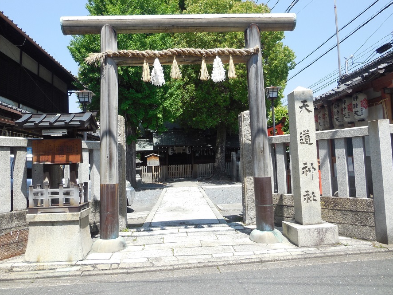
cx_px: 191
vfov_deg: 53.1
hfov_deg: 67.3
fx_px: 295
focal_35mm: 26
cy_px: 149
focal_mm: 4.5
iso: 125
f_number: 3.1
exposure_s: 1/800
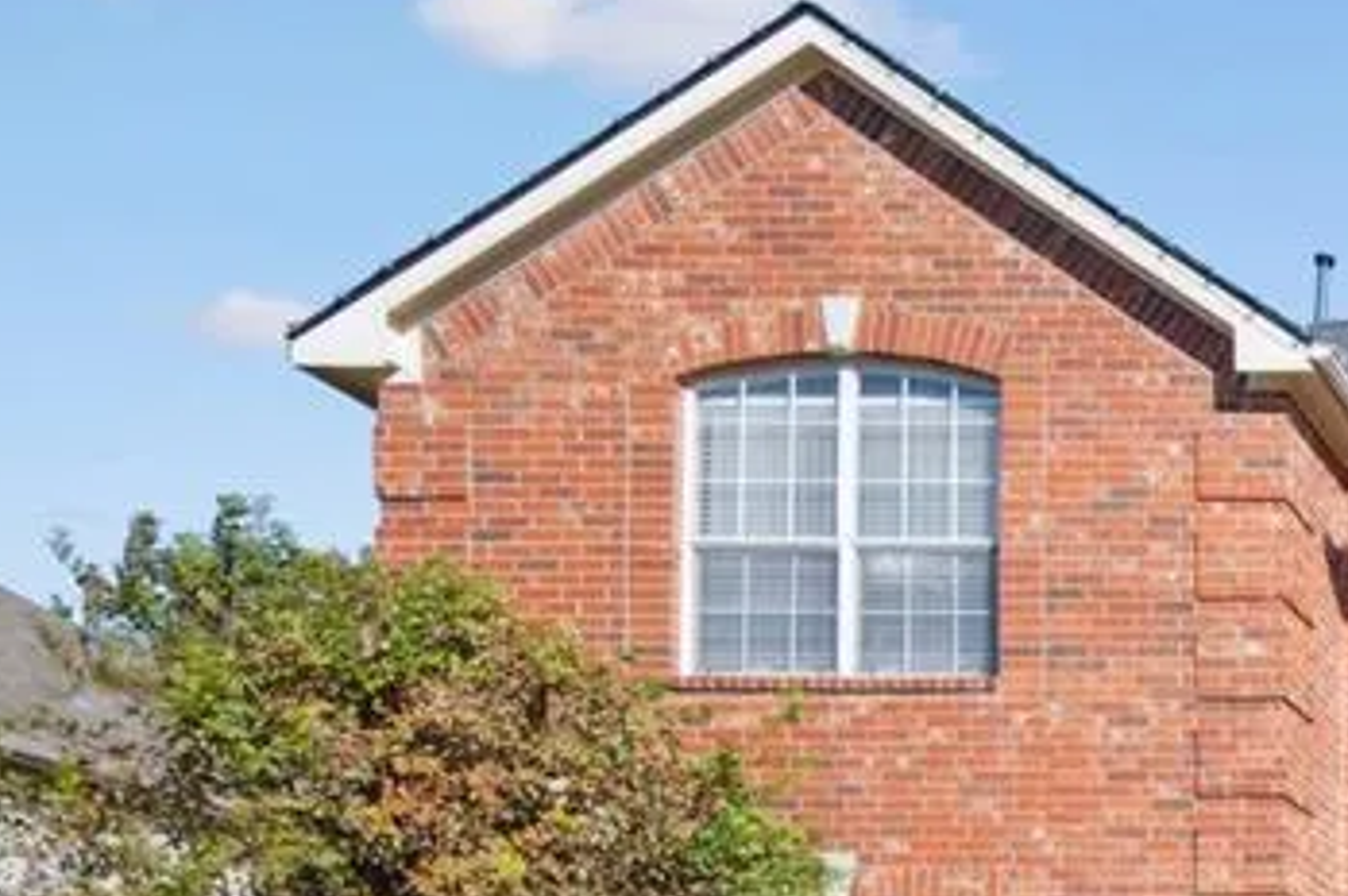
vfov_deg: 26.4
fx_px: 1758
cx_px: 1916
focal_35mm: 47
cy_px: 985
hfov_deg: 29.6
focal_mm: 16
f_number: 8
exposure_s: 1/200
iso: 250
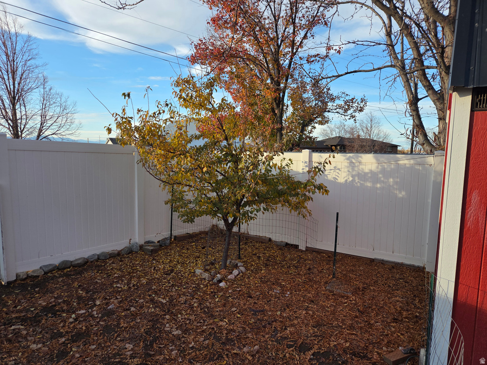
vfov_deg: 58.9
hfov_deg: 73.9
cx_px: 244
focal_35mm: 23
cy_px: 182
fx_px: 324
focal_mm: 5.4
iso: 80
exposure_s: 1/1641
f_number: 1.8
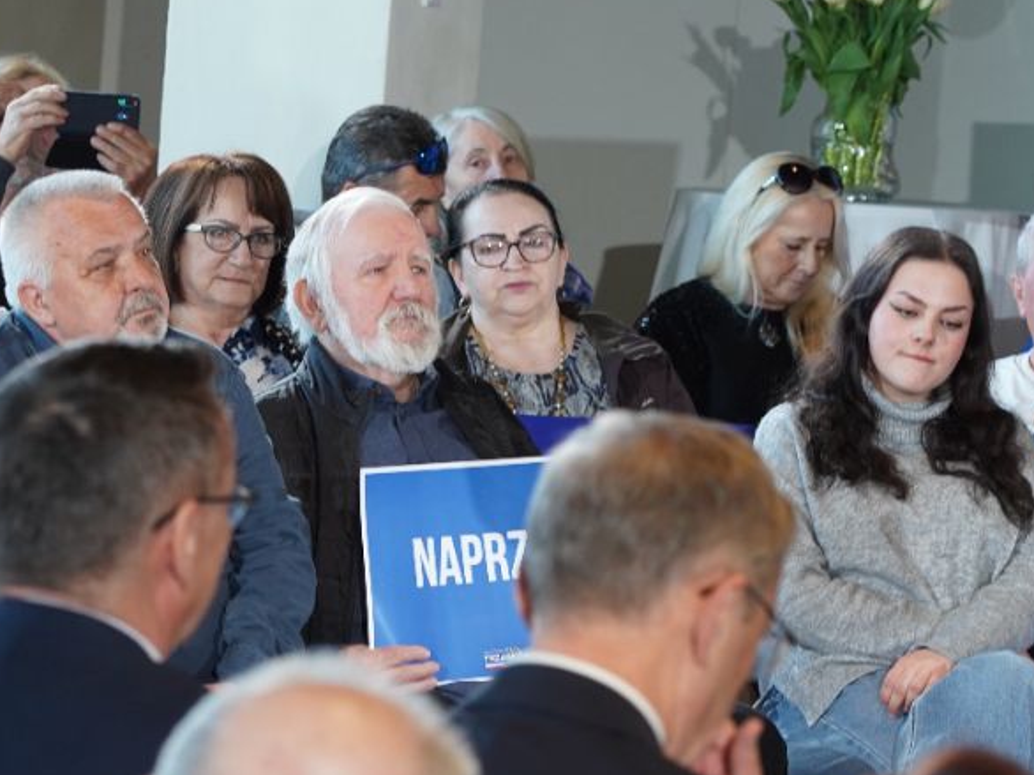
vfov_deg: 6.6
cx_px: 328
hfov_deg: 8.8
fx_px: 6688
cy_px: 688
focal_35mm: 224
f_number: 5.6
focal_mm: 105
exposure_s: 1/100
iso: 1000
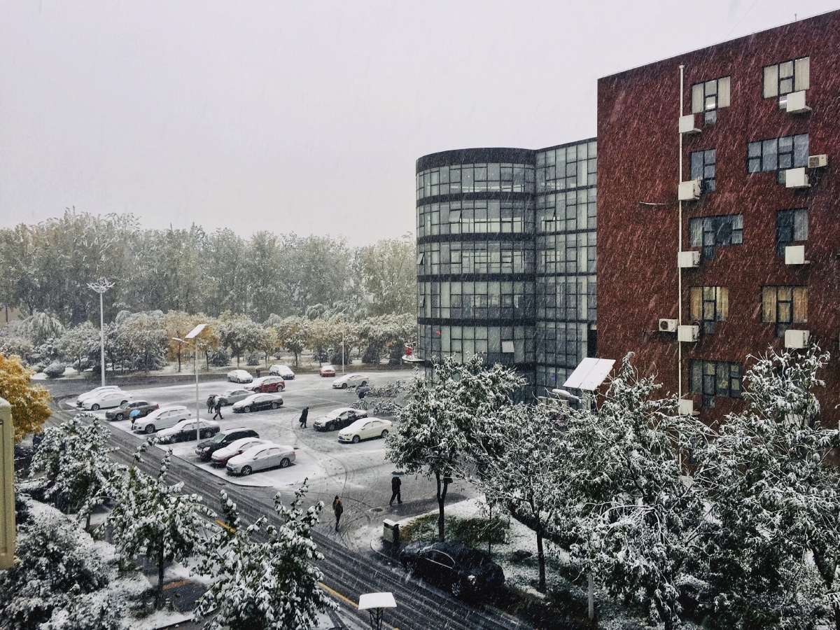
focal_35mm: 29
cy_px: 315
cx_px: 420
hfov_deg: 61.7
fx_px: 704
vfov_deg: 48.2
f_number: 2.2
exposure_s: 1/50
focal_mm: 4.15
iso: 32
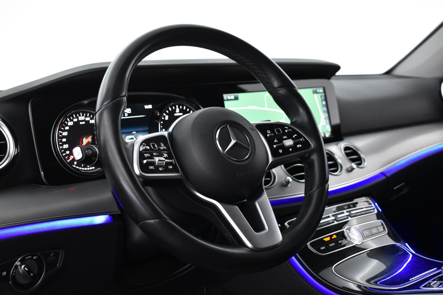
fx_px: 591
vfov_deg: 28.1
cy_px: 148
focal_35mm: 48
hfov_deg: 41.1
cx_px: 222
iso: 3200
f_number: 4.5
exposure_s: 1/30
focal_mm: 32
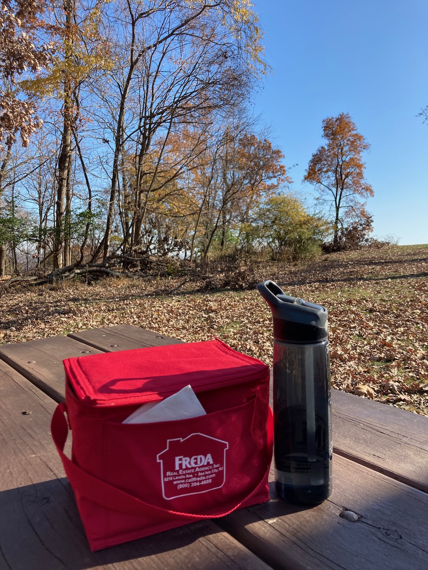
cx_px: 214
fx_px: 462
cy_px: 285
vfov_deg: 63.4
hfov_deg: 49.7
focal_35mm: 28
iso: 20
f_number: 1.8
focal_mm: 3.99
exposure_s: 1/813
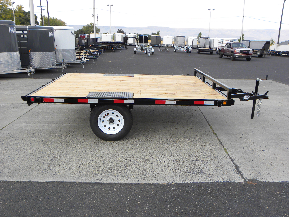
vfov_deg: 42.9
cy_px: 108
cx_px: 144
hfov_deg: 55.4
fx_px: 276
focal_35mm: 33
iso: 64
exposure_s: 1/197
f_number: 4
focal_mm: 5.9
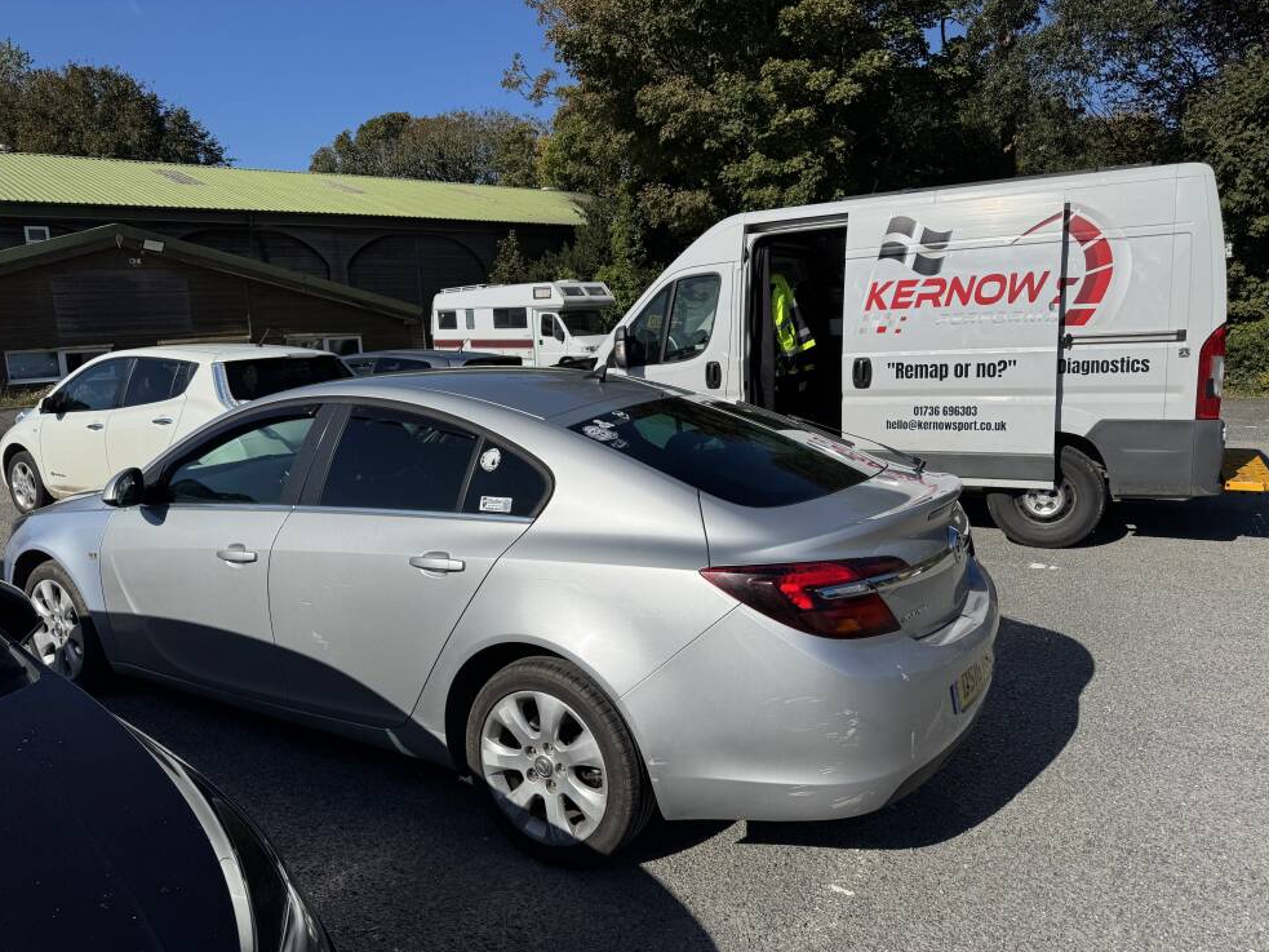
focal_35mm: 25
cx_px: 611
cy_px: 484
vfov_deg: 54.9
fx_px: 916
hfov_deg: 69.4
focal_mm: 6.76
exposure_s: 1/10417
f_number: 1.78
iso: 80
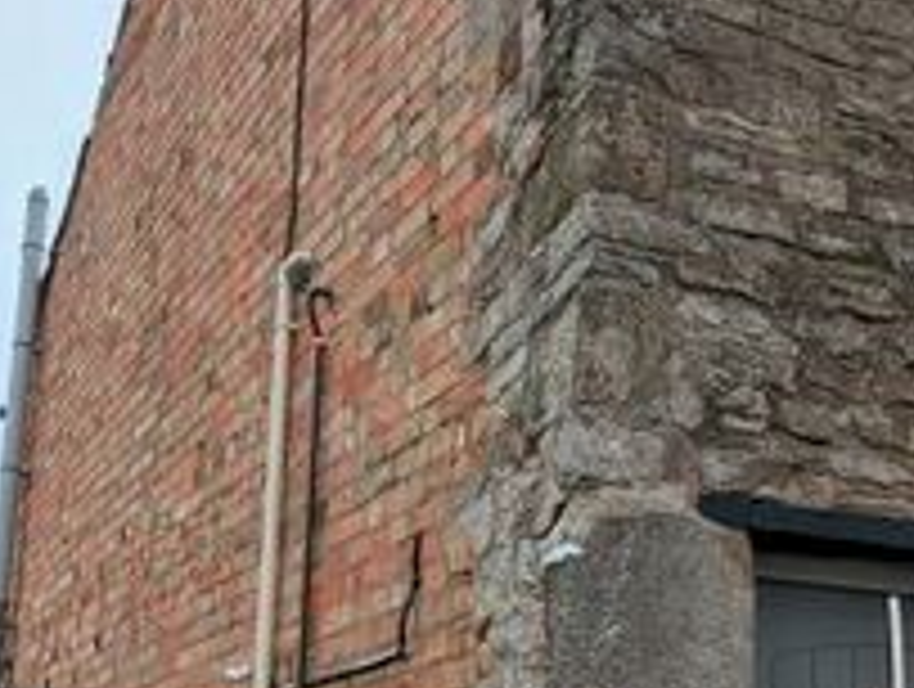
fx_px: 1455
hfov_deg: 34.8
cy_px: 569
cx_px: 543
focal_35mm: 55
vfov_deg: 26.1
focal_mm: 2.35
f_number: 2.2
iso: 53
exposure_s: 1/200
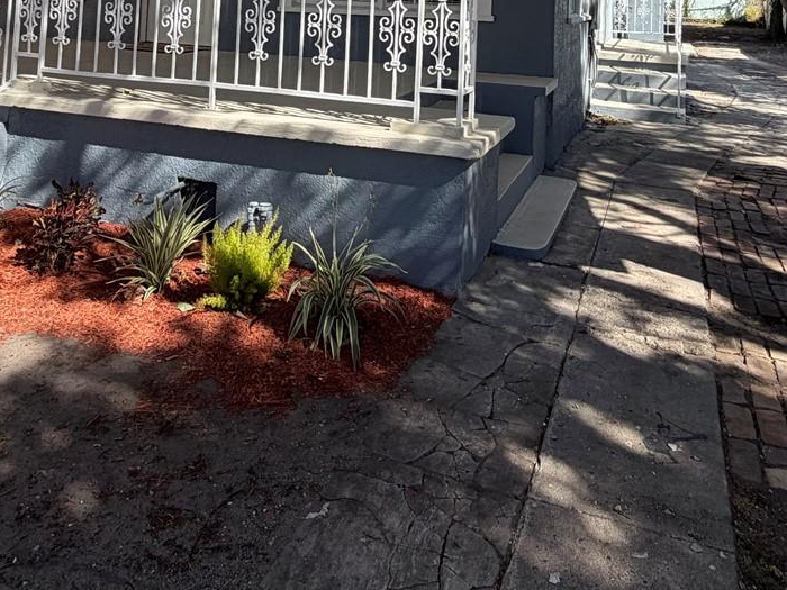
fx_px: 728
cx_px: 428
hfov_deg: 56.7
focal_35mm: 32
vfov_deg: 36.9
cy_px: -66
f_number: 2.2
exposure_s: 1/619
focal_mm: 2.22
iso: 40
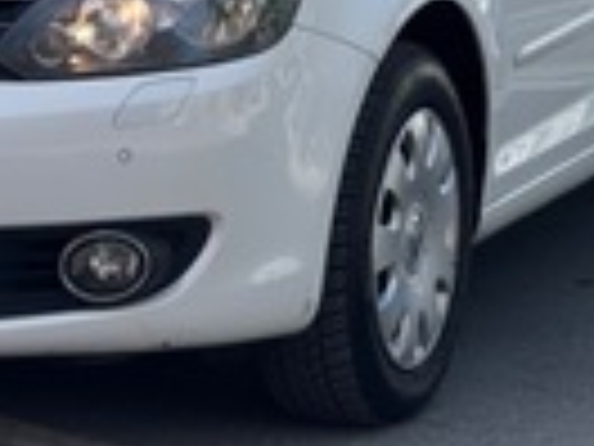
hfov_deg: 11.3
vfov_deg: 8.5
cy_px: -54
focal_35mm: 174
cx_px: 108
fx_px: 2986
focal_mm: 7.5
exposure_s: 1/686
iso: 32
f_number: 2.2
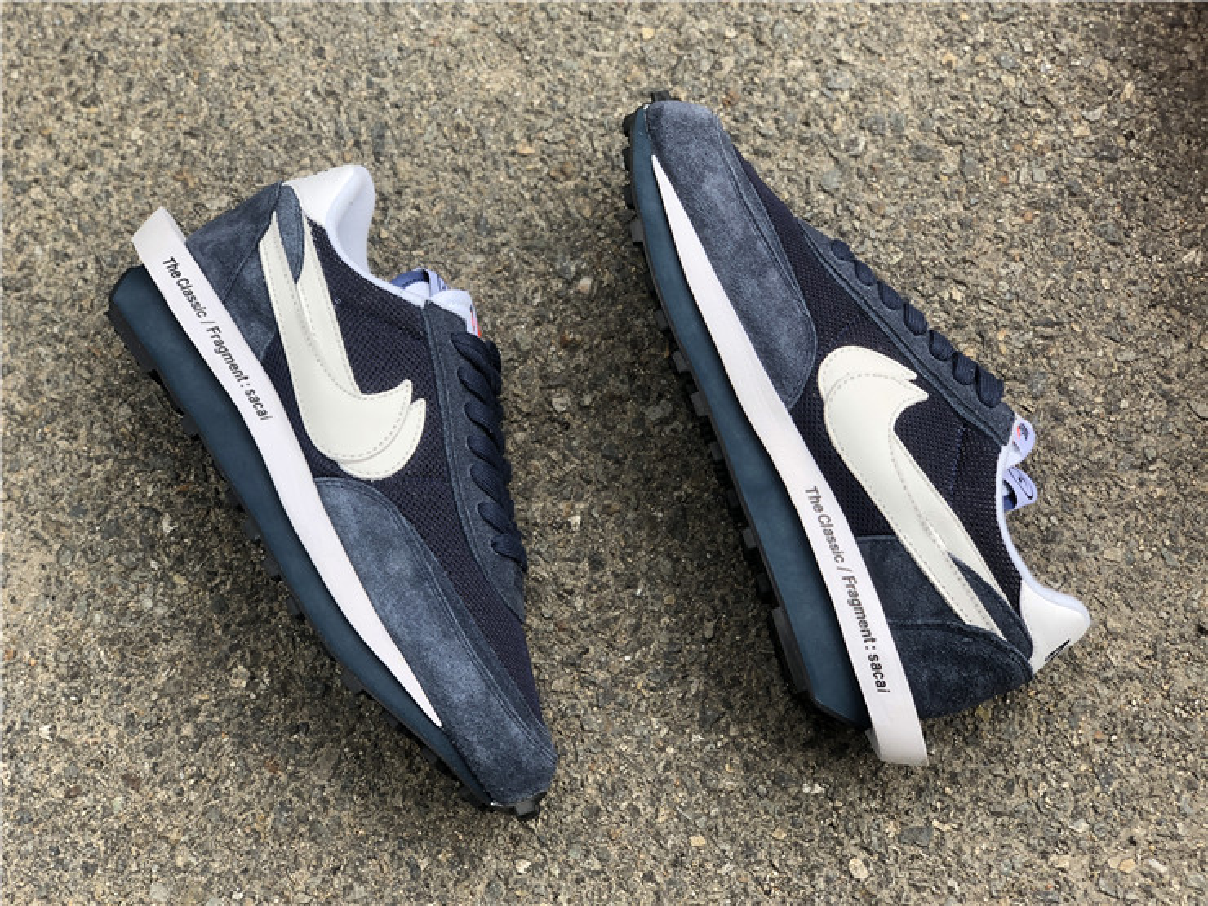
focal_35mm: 52
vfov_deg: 28.0
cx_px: 604
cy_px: 453
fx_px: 1815
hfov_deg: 36.8
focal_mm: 6
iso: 16
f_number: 2.4
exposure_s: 1/144
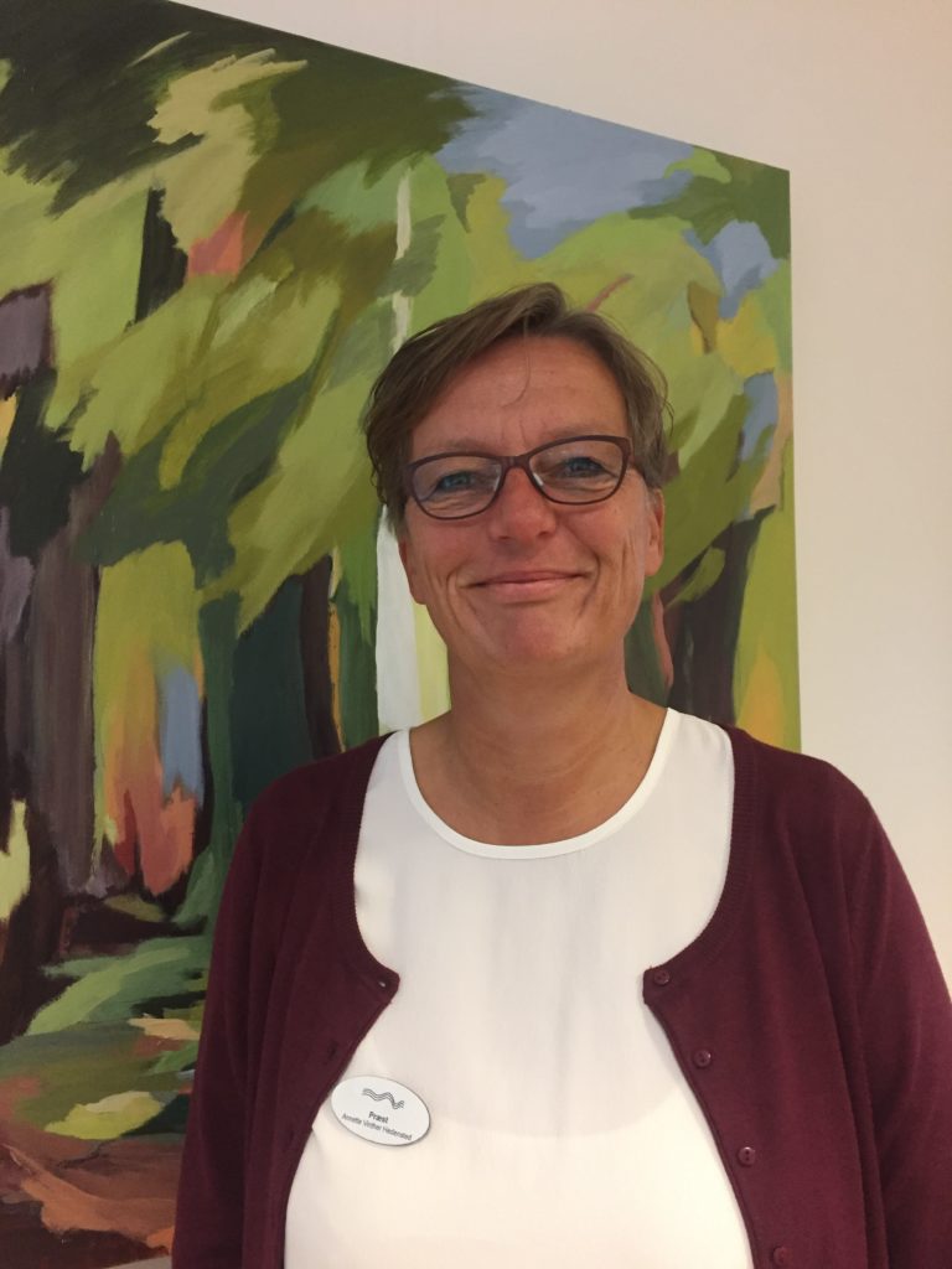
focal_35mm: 29
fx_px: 1063
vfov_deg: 61.7
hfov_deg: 48.2
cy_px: 634
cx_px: 476
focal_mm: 4.2
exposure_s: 1/33
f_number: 2.2
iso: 250
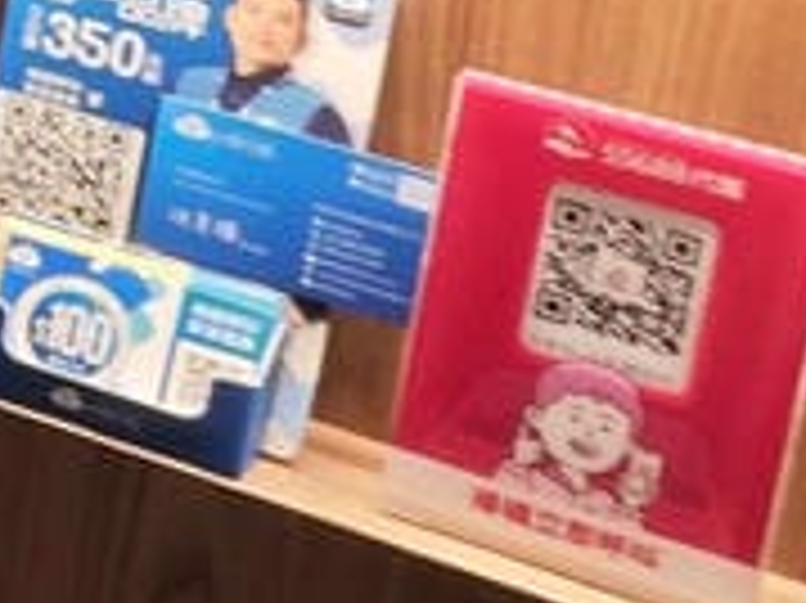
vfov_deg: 12.0
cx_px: -1157
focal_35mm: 114
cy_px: -454
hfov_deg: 12.9
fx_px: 2653
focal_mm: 2.03
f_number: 1.8
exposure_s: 1/40
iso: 64
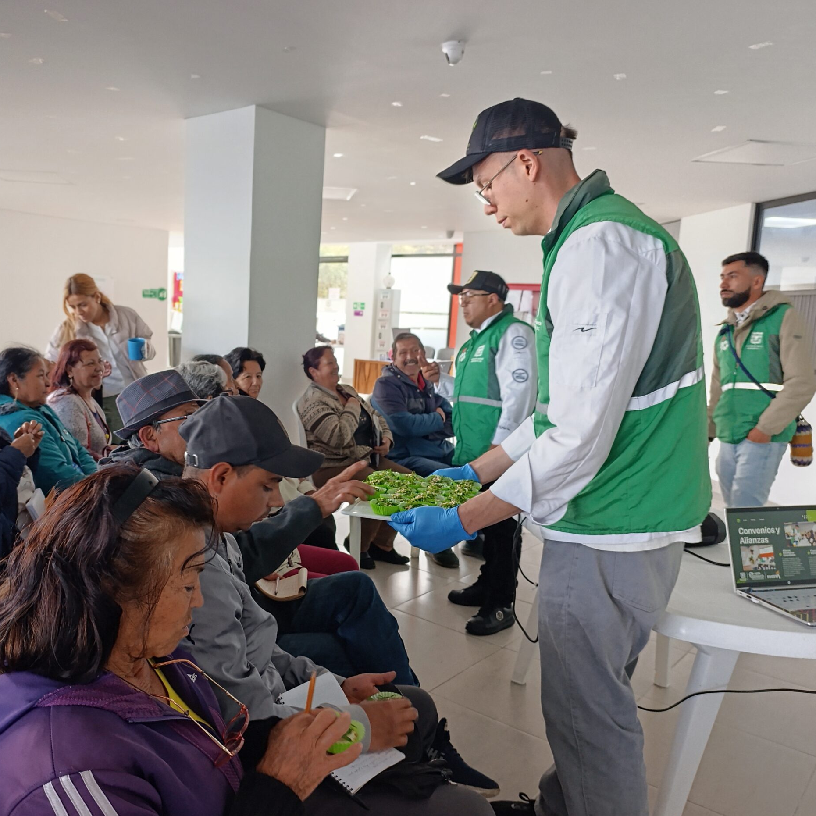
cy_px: 408
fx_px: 747
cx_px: 296
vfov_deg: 57.3
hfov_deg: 56.5
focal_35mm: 28
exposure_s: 1/60
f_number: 1.6
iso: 800
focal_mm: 6.14
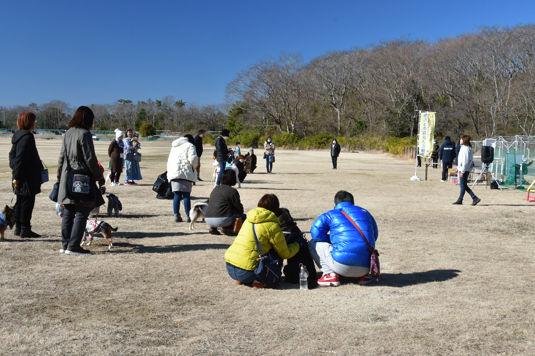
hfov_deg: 42.3
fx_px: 691
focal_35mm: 46
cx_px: 268
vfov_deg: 28.9
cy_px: 178
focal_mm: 31
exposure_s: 1/250
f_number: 14
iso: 640
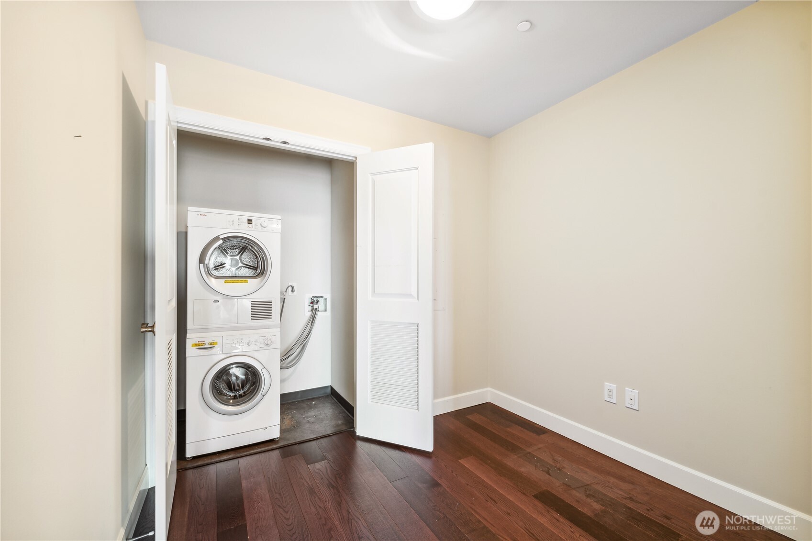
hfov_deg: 104.3
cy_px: 270
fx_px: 316
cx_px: 406
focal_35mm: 14
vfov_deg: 81.2
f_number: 8
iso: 200
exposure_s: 1/8
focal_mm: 14
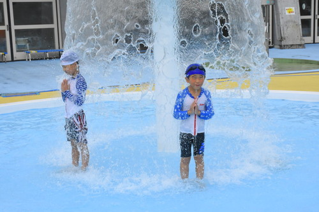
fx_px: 505
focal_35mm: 57
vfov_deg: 23.8
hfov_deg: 35.1
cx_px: 160
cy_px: 106
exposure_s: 1/640
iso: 2000
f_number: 13
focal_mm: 38
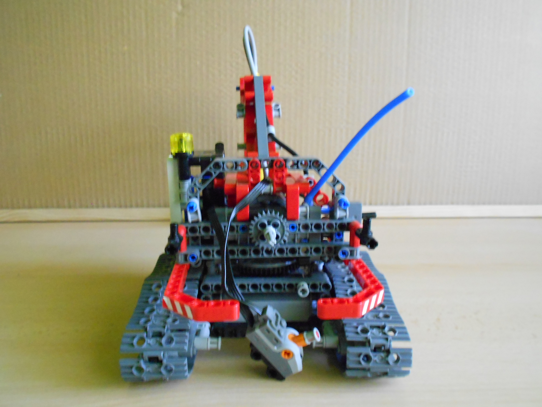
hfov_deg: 61.7
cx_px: 271
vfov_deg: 48.2
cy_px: 204
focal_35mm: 29
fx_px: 454
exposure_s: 1/8
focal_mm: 5.3
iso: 800
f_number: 3.4
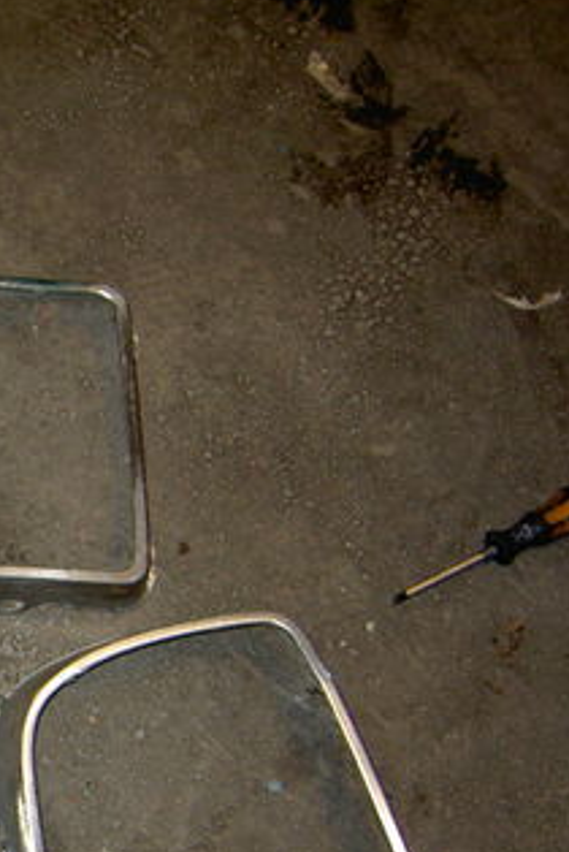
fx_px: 1703
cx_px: -244
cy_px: 630
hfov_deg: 17.4
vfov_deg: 27.7
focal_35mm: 72
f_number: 2.8
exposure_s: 1/60
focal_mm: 5.6
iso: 100
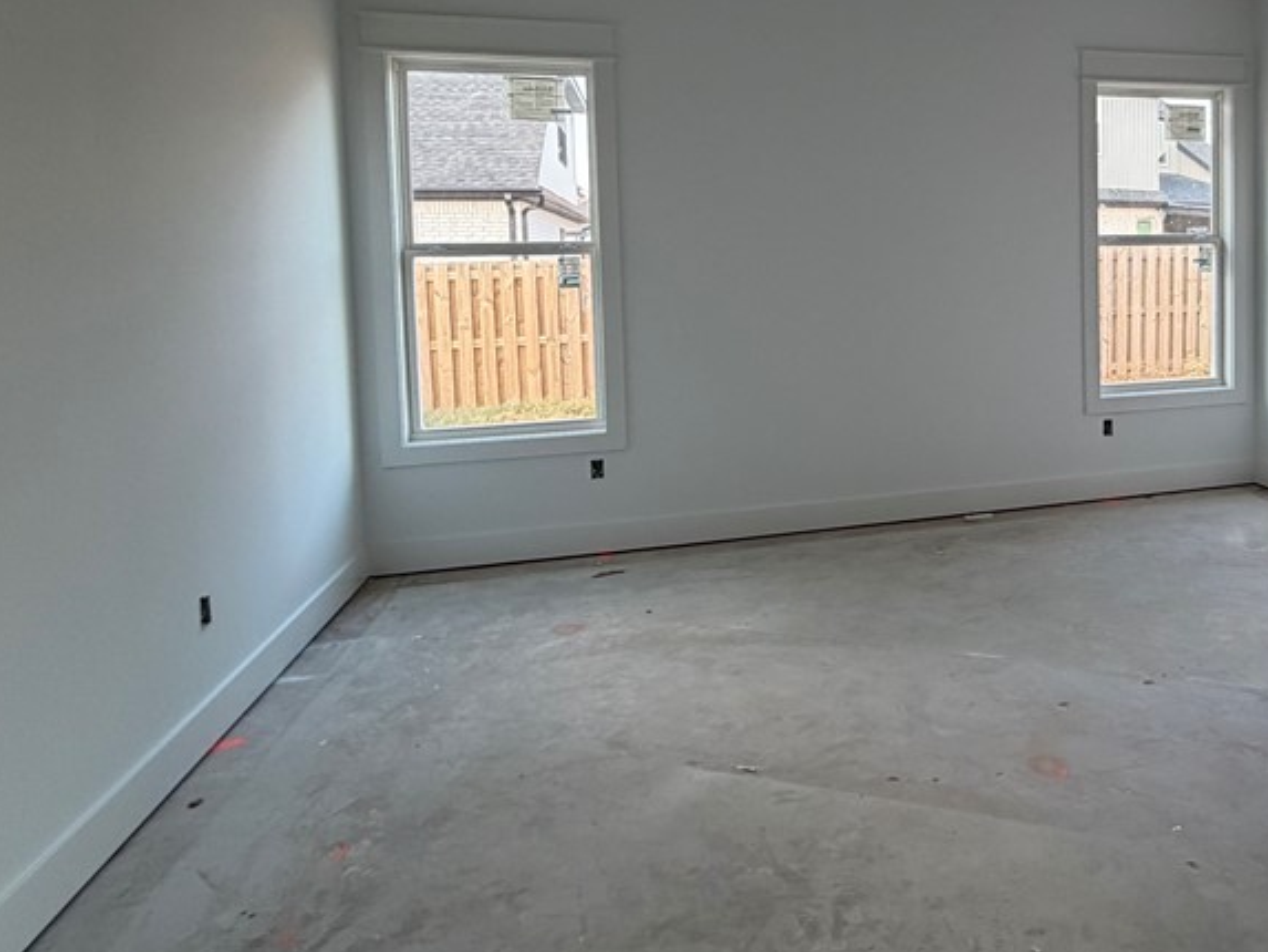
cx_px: 943
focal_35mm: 25
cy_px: 294
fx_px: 916
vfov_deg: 53.5
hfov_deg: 65.4
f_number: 2.2
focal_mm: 2.22
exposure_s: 1/121
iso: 160
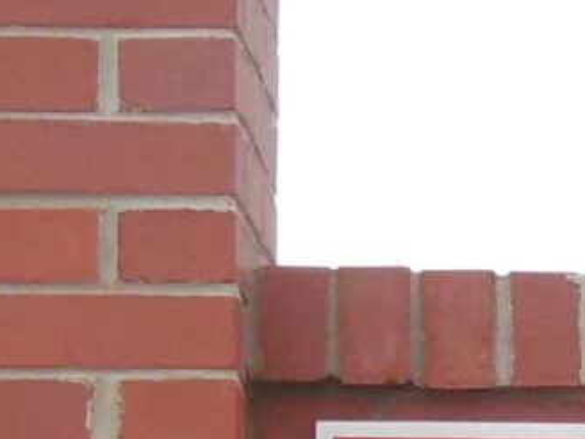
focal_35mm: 300
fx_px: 5070
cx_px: 624
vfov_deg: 4.9
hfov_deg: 6.6
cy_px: 783
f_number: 4
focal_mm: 8.7
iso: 800
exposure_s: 1/250
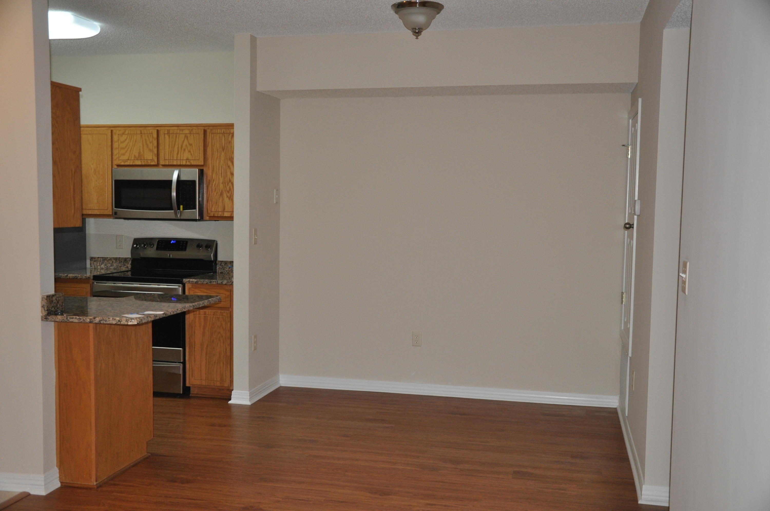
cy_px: 256
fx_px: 801
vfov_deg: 35.4
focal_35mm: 38
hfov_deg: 51.3
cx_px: 385
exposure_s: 1/60
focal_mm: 25
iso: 800
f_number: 4
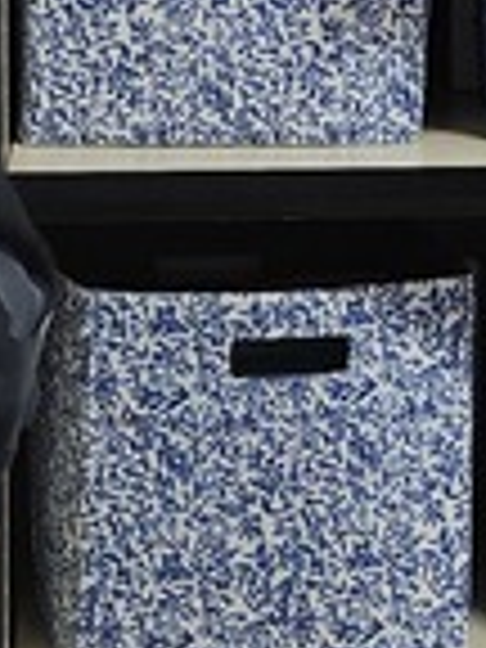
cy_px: -126
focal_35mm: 163
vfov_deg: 11.9
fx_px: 3051
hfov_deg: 9.1
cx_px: 464
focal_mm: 5.4
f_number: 1.8
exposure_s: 1/120
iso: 640
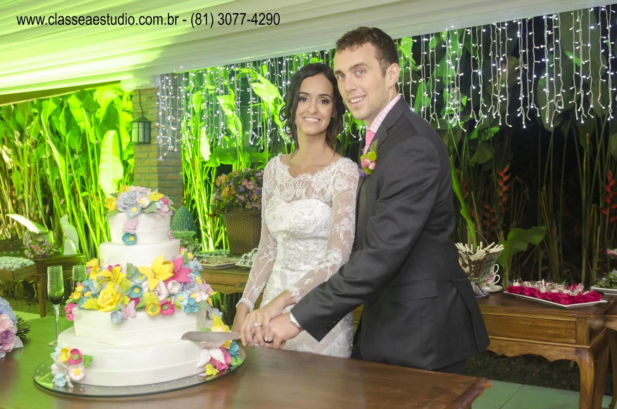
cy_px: 204
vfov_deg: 36.7
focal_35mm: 36
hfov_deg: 53.2
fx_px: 616
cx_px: 308
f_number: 2.8
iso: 2000
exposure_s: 1/125
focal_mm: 24
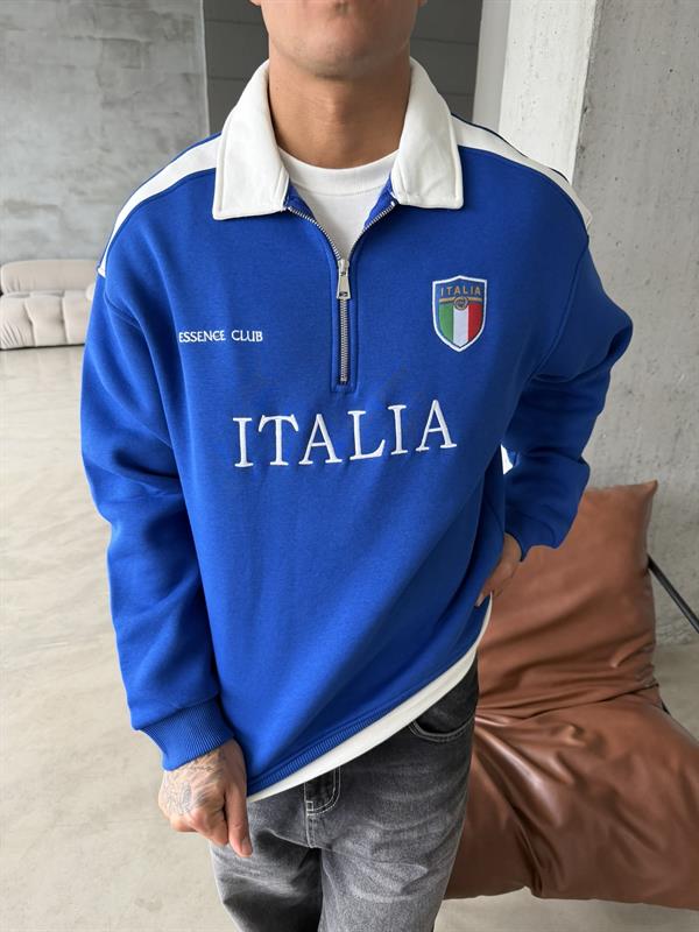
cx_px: 350
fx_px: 646
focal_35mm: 24
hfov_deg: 56.8
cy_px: 466
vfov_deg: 71.6
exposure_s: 1/65
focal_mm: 6.76
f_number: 1.78
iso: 200
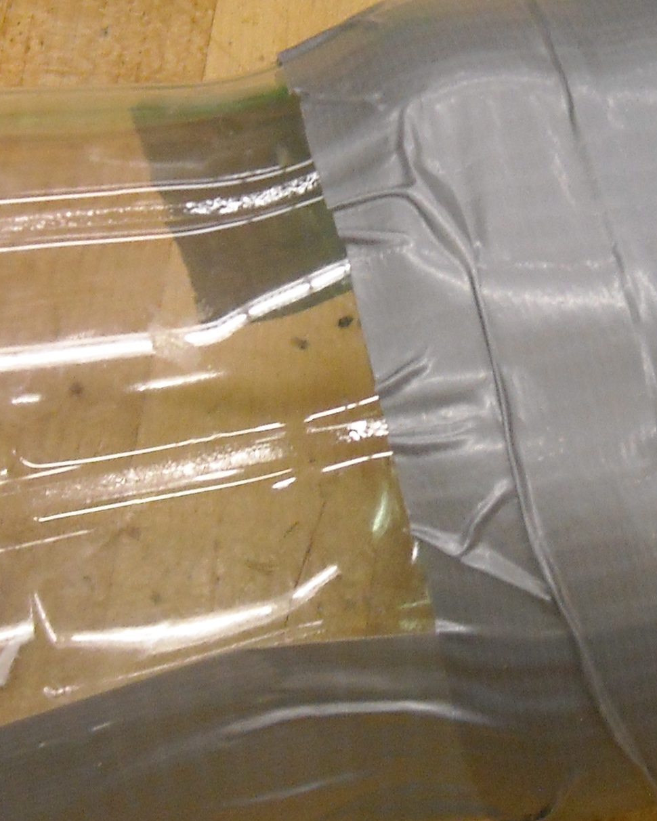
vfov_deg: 20.8
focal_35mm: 92
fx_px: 2236
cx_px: 417
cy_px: 331
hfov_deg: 16.7
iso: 270
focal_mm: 5.7
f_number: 2.8
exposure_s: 1/60
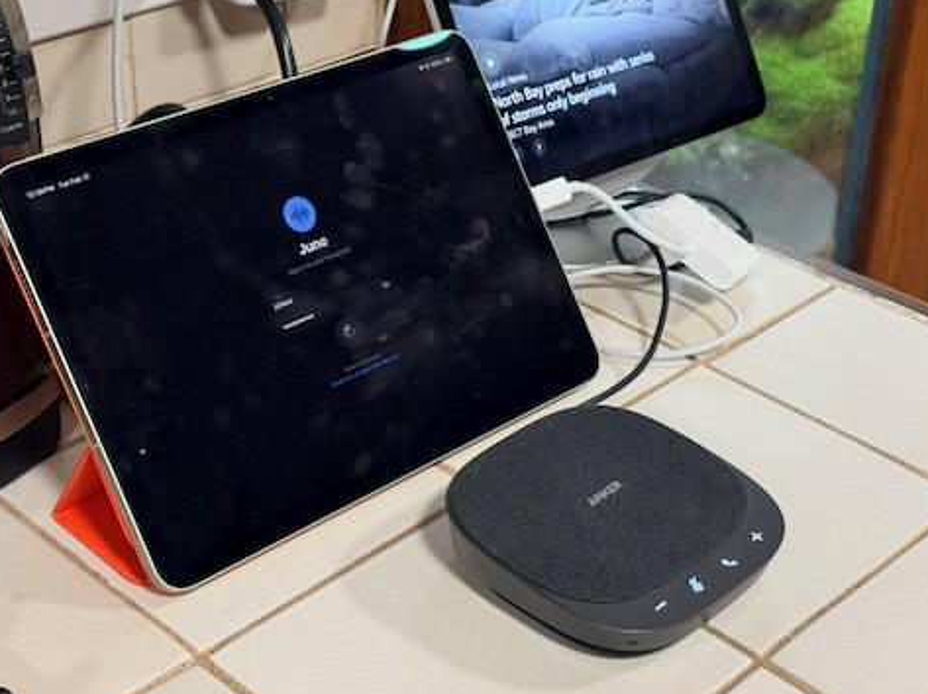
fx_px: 1741
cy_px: 274
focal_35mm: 65
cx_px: 512
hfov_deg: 29.8
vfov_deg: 22.5
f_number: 1.78
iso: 250
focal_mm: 6.76
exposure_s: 1/60
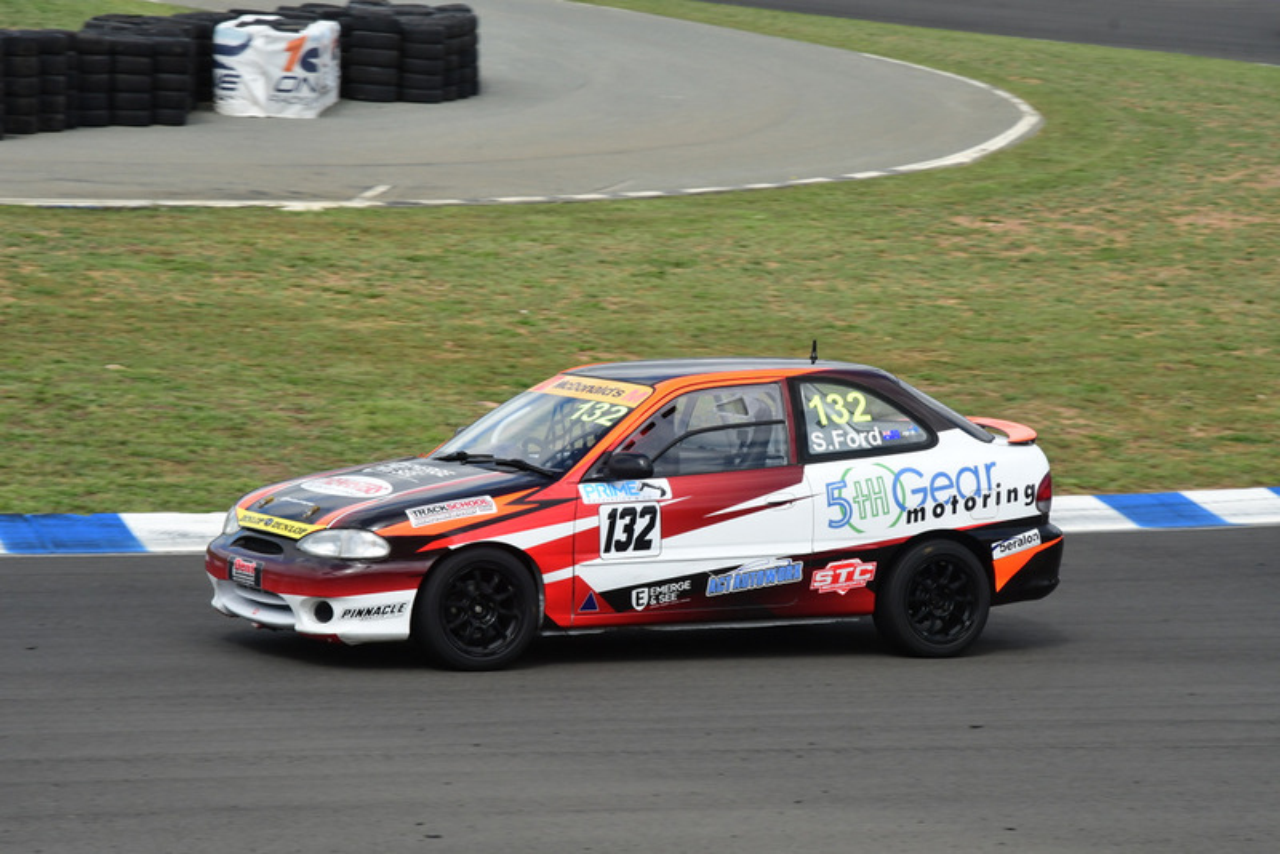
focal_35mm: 120
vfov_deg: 11.4
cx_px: 640
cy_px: 427
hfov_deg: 17.1
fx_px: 4268
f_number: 11
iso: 400
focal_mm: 80
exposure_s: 1/400
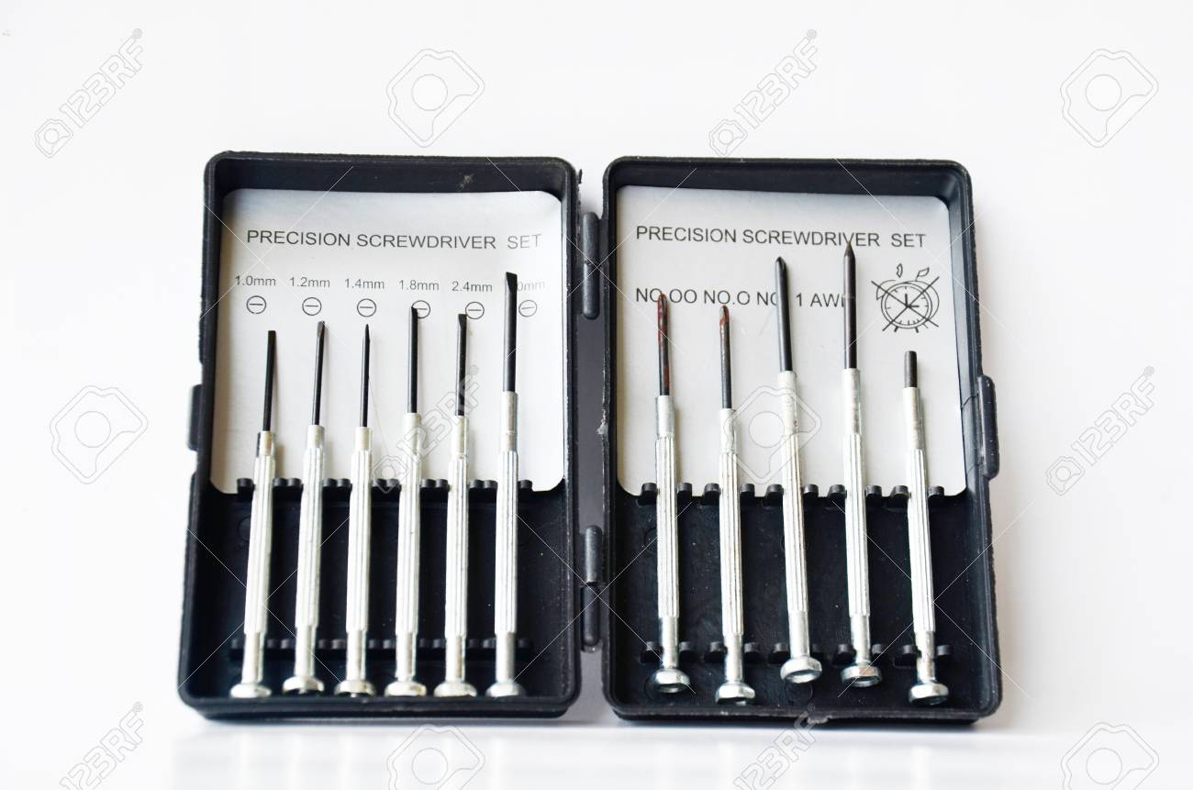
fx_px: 2579
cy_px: 395
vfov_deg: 17.4
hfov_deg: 26.0
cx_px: 596
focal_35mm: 78
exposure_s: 1/125
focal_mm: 52
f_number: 5.6
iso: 100
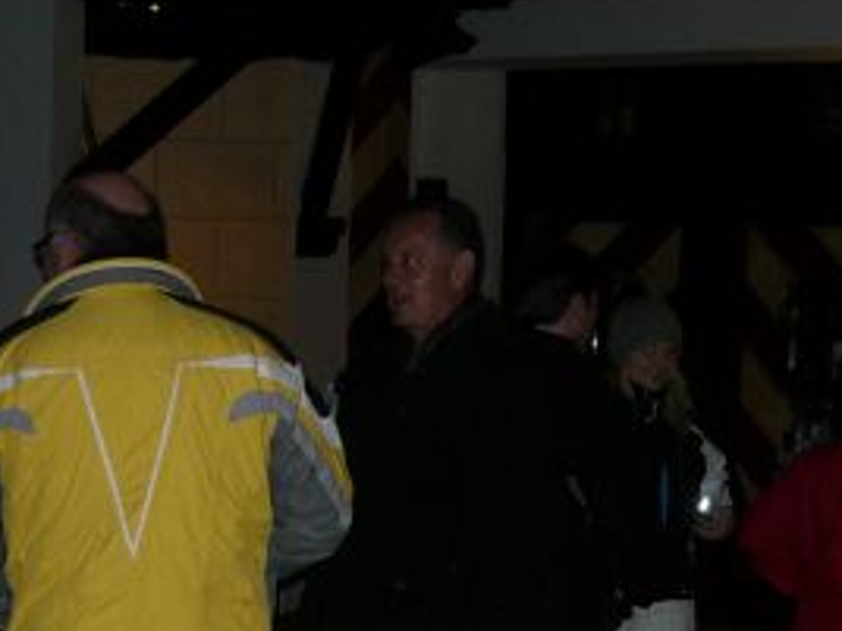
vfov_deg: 16.8
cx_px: 644
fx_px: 2068
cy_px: 684
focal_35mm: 85
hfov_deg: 22.8
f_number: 2.8
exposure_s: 1/60
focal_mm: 7.9
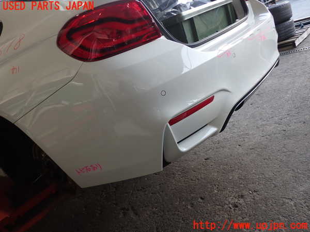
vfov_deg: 46.8
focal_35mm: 30
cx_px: 155
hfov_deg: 60.0
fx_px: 269
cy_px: 116
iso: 100
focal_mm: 5.4
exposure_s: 1/60
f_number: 2.3
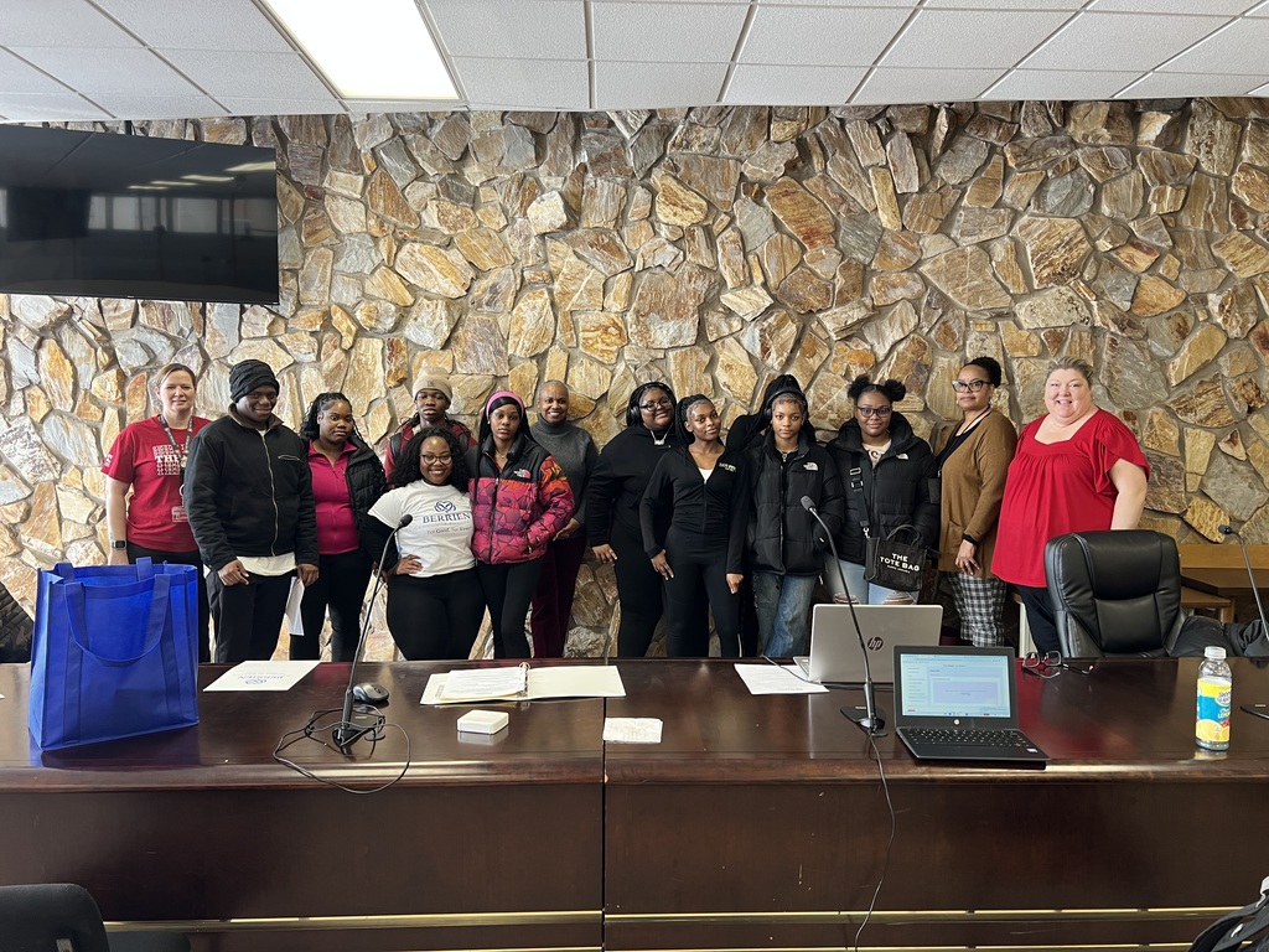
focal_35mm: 26
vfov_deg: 53.1
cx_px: 634
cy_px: 476
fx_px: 953
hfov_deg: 67.3
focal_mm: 5.7
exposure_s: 1/60
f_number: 1.5
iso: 80
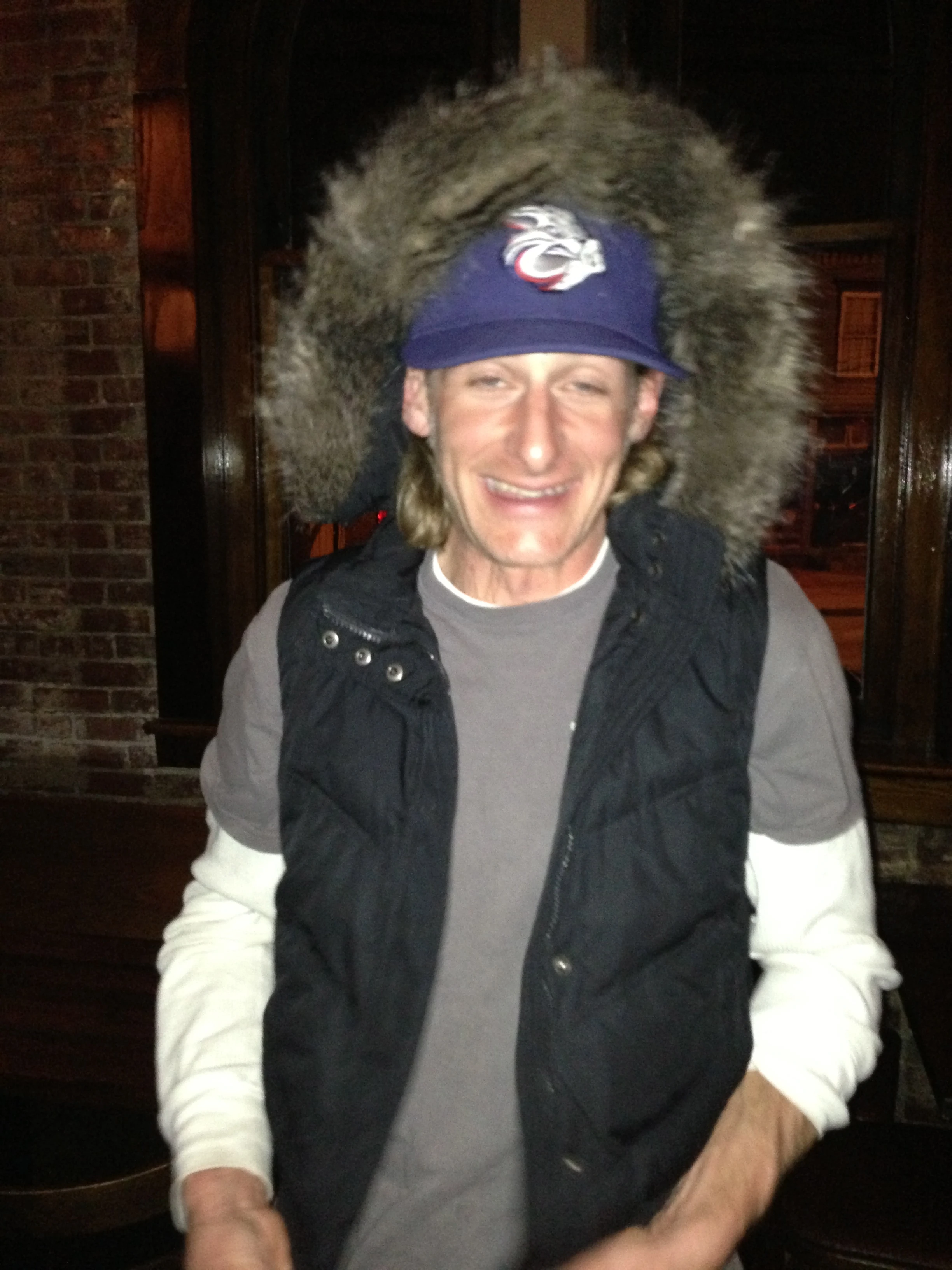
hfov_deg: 42.9
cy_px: 635
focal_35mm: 33
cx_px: 476
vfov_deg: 55.4
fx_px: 1210
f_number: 2.4
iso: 500
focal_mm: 4.13
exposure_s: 1/16
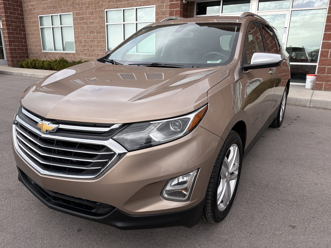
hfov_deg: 67.3
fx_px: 249
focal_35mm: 26
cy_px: 124
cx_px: 166
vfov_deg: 53.1
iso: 50
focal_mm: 5.96
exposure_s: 1/548
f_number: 1.6
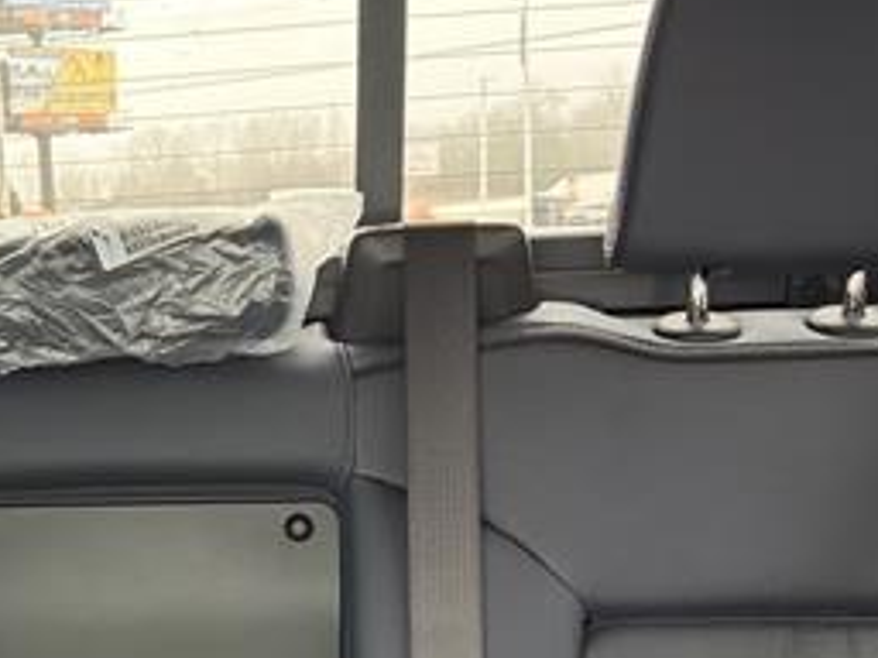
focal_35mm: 60
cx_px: -31
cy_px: 548
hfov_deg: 29.7
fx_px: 1522
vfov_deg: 24.0
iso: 800
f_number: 1.78
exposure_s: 1/46
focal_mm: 6.76
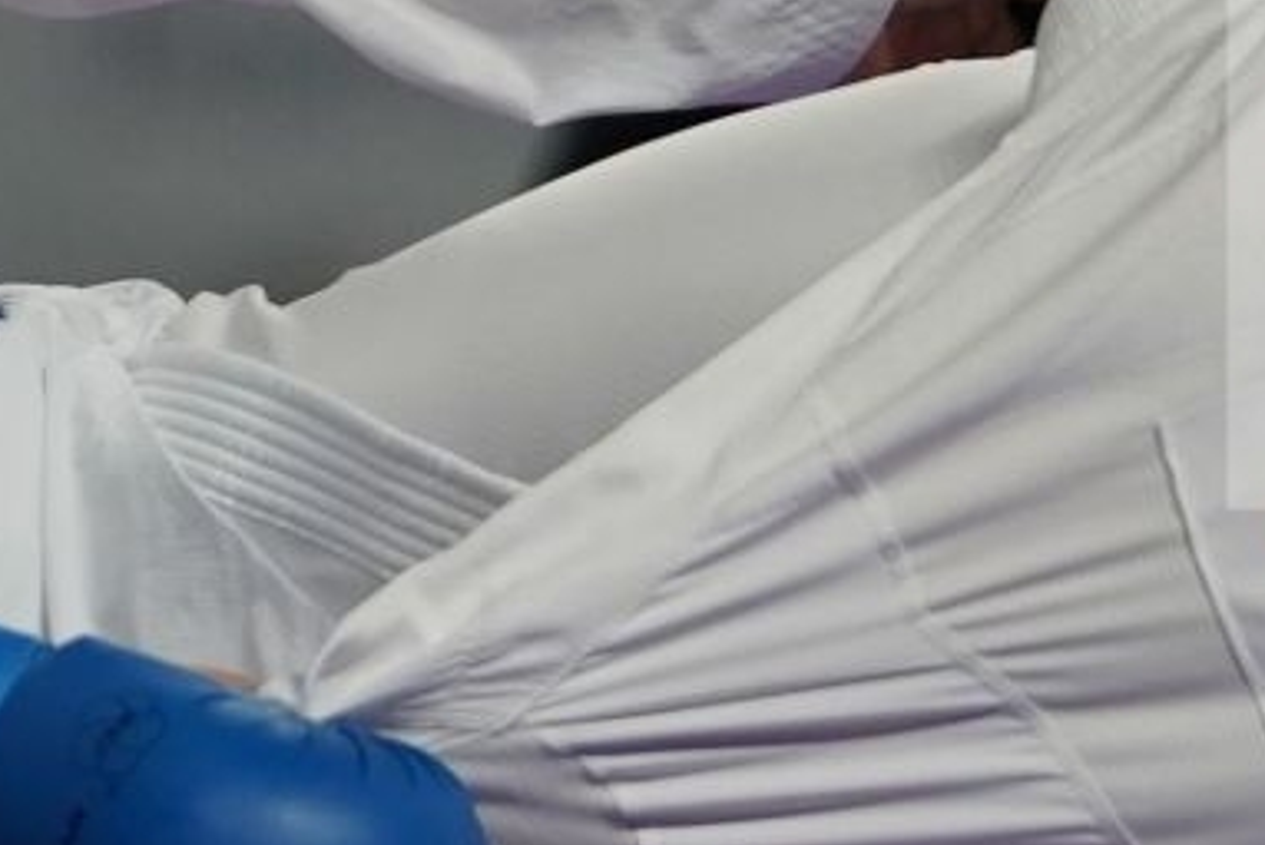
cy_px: 209
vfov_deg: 1.0
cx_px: 414
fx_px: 49632
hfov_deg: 1.5
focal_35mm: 1412
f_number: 2.8
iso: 800
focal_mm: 200
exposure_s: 1/1000
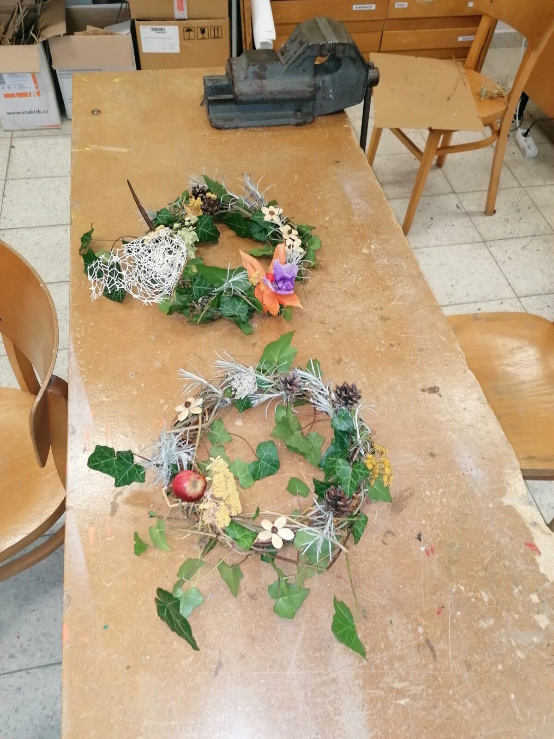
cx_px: 277
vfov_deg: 65.3
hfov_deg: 51.4
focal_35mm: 27
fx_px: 576
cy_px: 370
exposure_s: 1/33.3
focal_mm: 4.75
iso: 250
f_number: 1.8
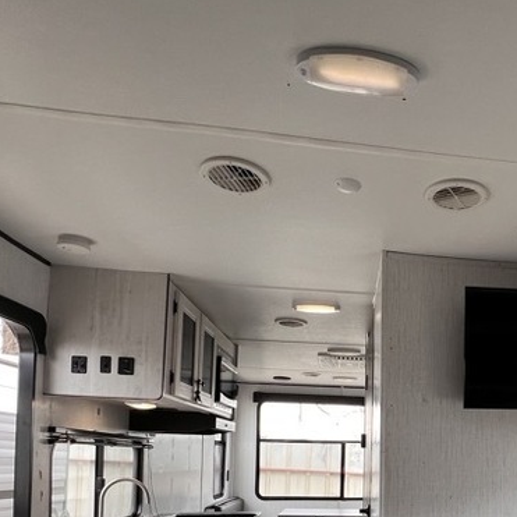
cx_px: 438
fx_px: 524
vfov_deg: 48.4
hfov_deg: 48.5
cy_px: 440
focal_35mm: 31
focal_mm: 1.57
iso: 64
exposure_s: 1/99
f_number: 1.8
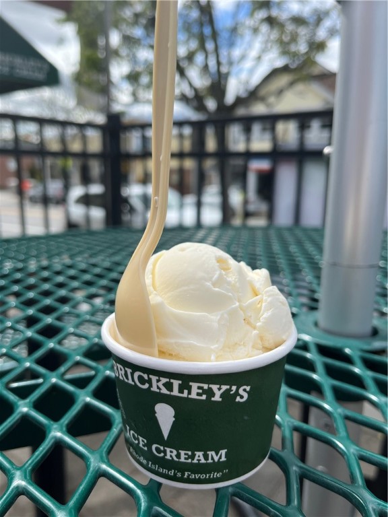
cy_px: 258
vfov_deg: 67.3
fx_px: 389
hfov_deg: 53.1
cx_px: 194
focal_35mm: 26
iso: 50
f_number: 1.6
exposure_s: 1/3623
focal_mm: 5.1
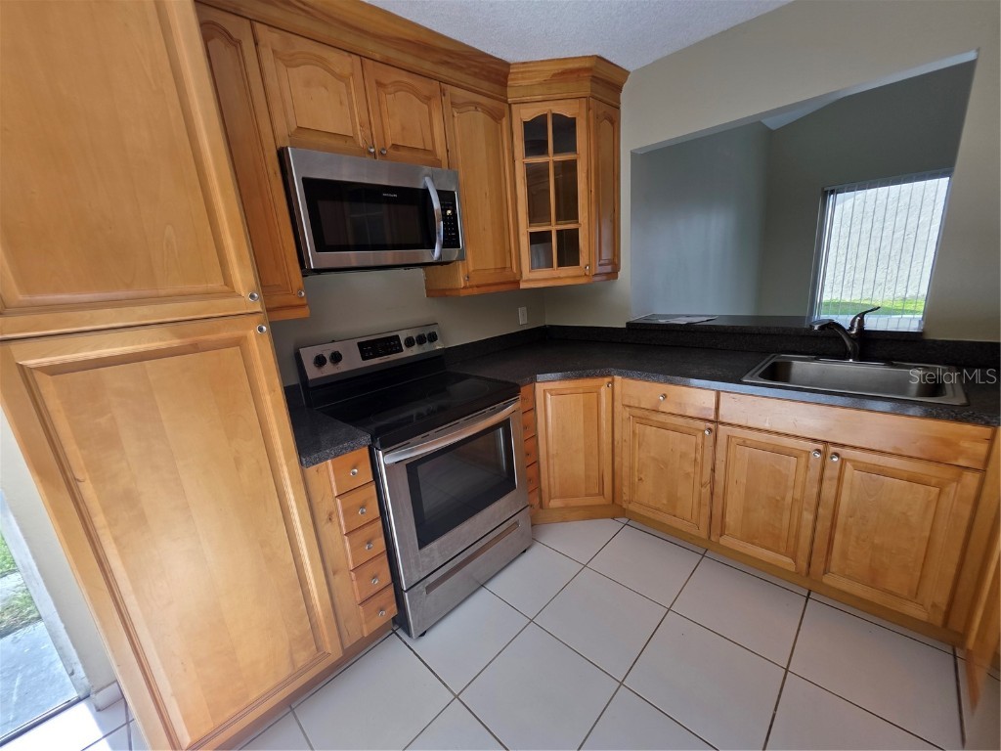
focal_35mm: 13
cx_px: 500
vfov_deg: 89.9
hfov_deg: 106.2
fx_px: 376
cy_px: 376
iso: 25
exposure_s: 1/120
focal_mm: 2.2
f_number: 1.9
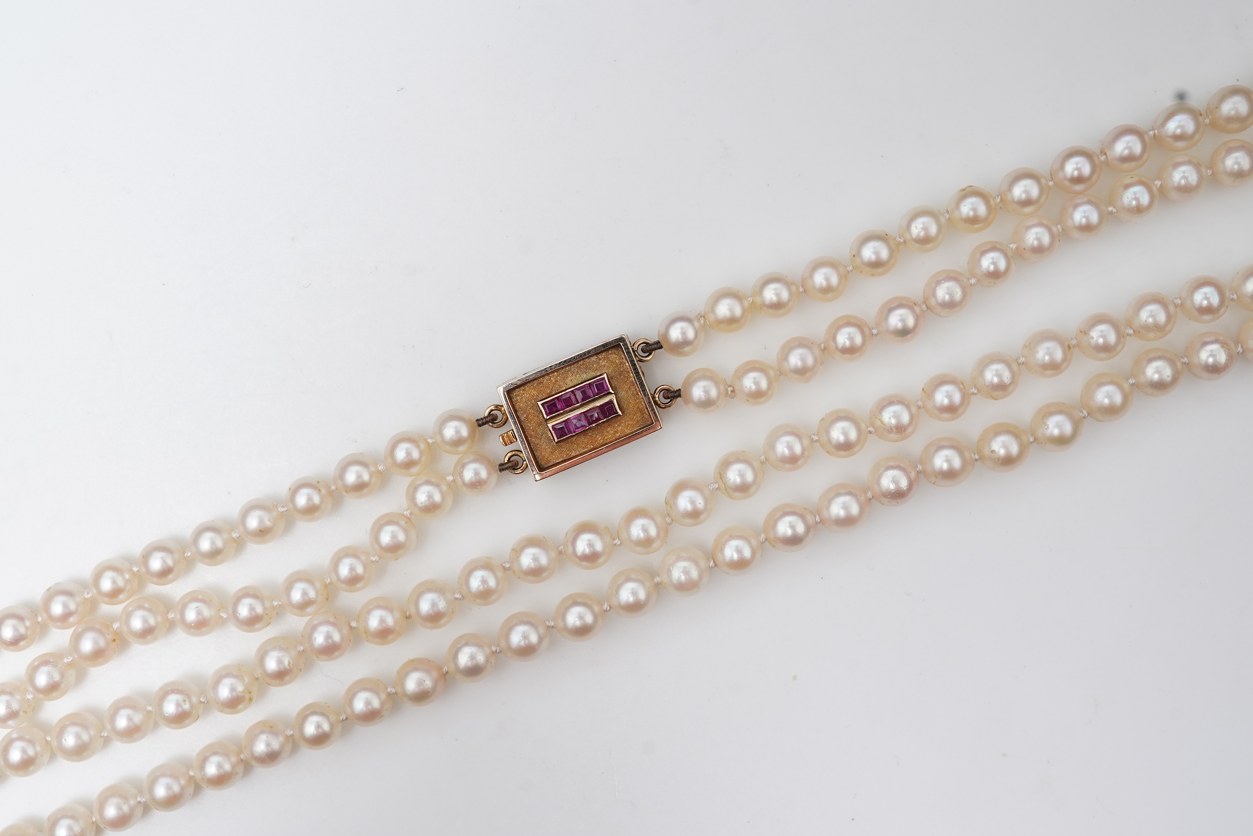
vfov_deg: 29.9
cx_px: 626
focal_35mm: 45
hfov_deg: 43.6
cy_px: 418
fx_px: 1566
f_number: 18
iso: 400
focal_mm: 30
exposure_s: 1/125
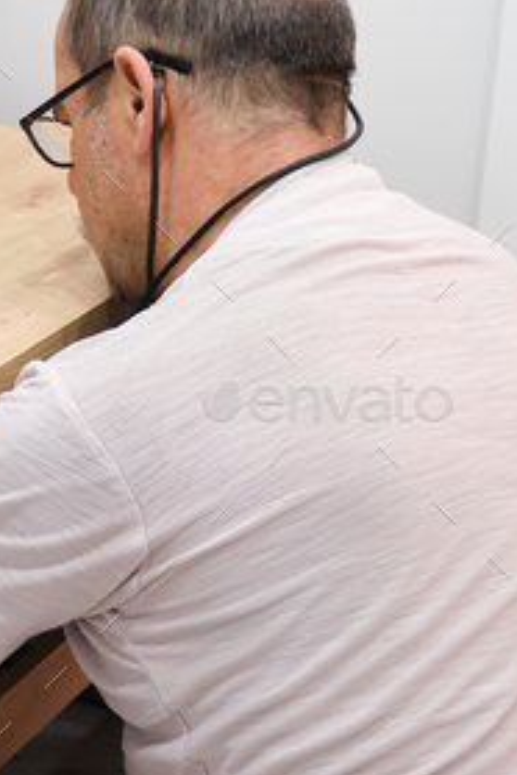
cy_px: 379
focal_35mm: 92
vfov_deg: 22.1
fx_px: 1982
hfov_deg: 14.4
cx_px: -97
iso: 1600
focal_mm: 19.4
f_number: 2.8
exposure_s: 1/125
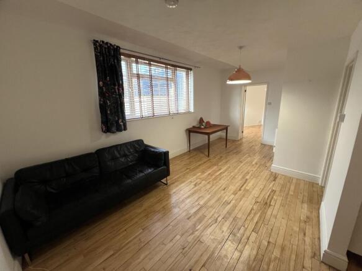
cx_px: 181
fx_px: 136
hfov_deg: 106.2
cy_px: 136
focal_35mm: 13
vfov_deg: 89.9
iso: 160
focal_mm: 1.57
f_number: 1.8
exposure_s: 1/99
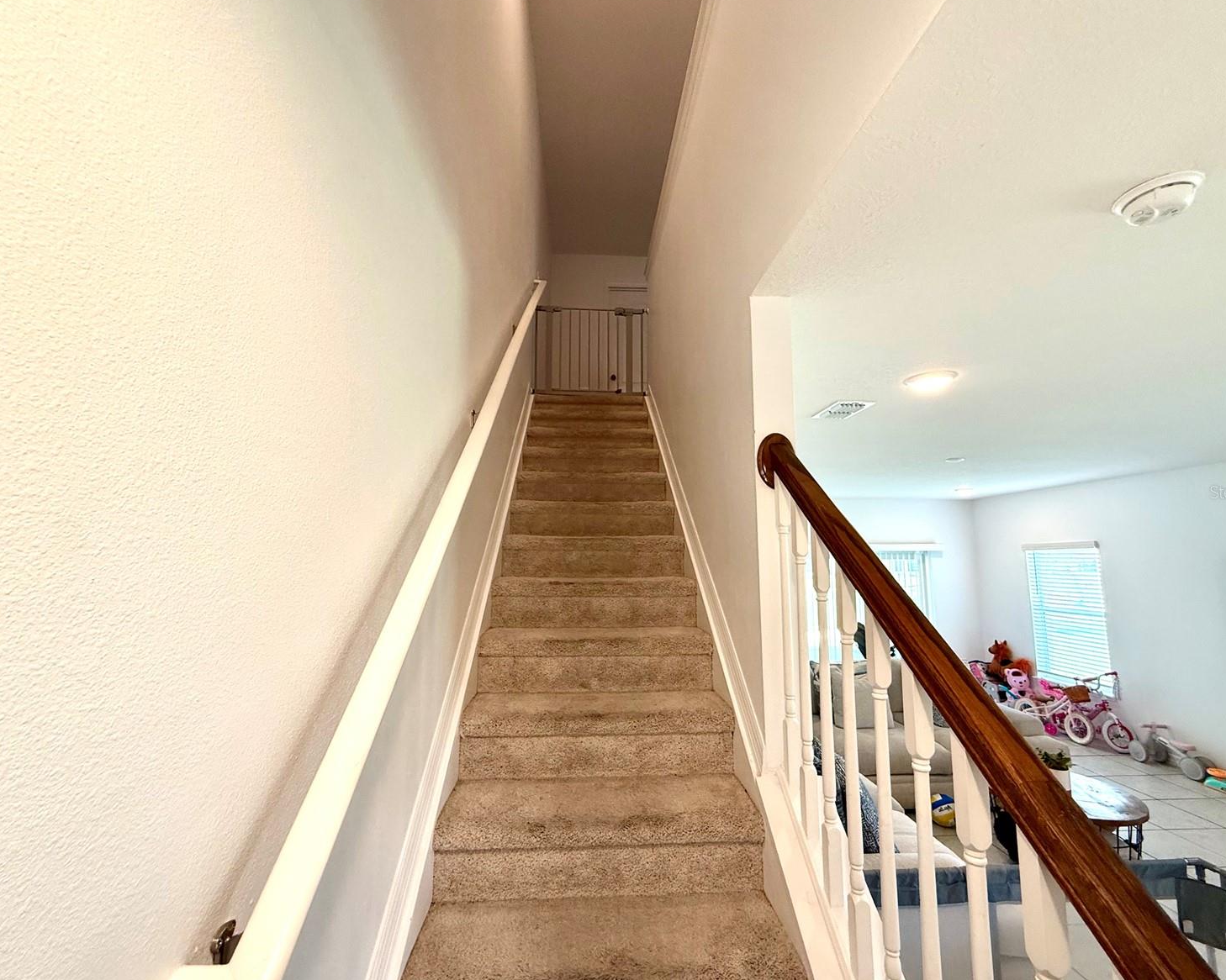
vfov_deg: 84.0
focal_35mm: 15
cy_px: 492
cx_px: 616
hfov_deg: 96.8
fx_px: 544
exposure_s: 1/120
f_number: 2.2
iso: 250
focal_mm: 2.22
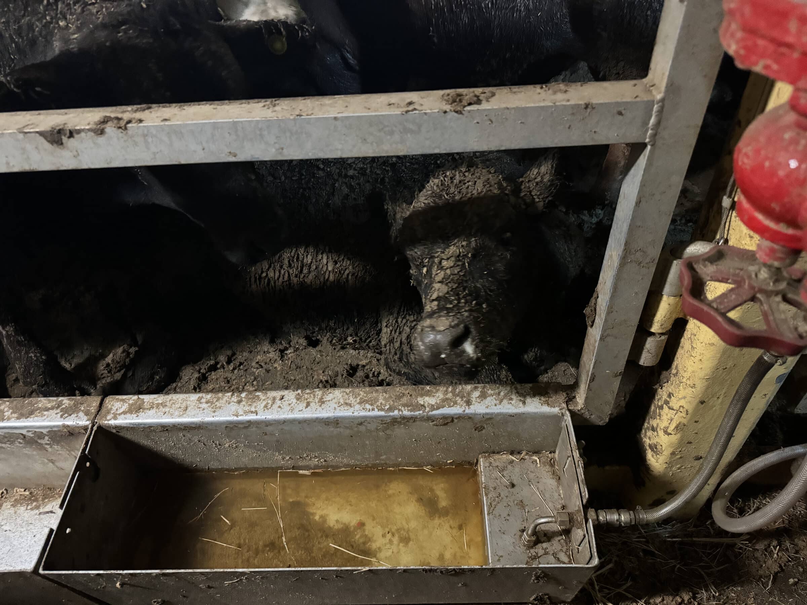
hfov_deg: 71.6
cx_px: 404
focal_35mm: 24
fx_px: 560
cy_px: 302
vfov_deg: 56.8
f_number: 1.78
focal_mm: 6.86
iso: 1600
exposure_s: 1/30
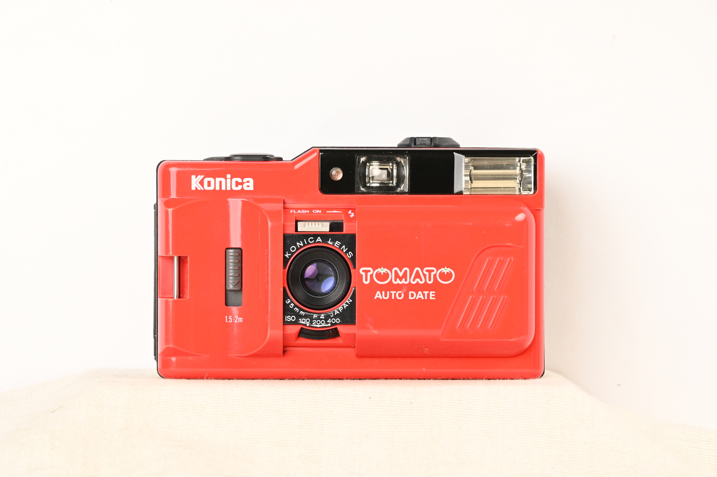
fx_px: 2388
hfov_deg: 17.1
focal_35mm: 120
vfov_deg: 11.4
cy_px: 238
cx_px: 358
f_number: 14
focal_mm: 120
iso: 3200
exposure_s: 1/100
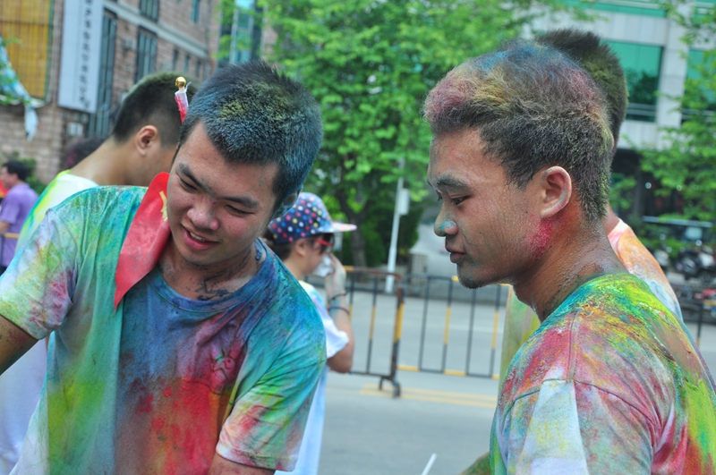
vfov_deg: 22.6
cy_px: 238
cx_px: 358
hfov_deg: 33.4
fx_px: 1192
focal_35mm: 60
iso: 250
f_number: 6.3
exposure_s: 1/320
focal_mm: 40
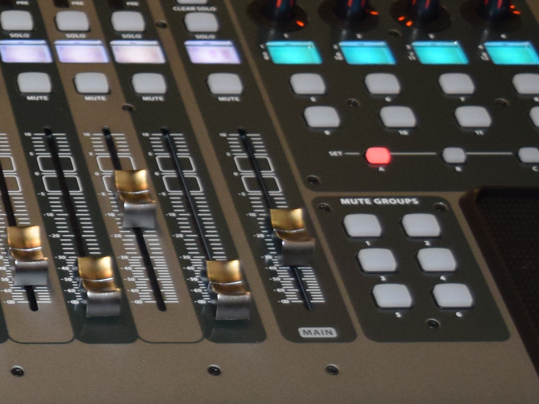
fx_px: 2710
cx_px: -367
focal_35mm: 174
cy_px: 122
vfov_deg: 8.5
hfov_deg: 10.8
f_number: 4.2
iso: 800
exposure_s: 1/60
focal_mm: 29
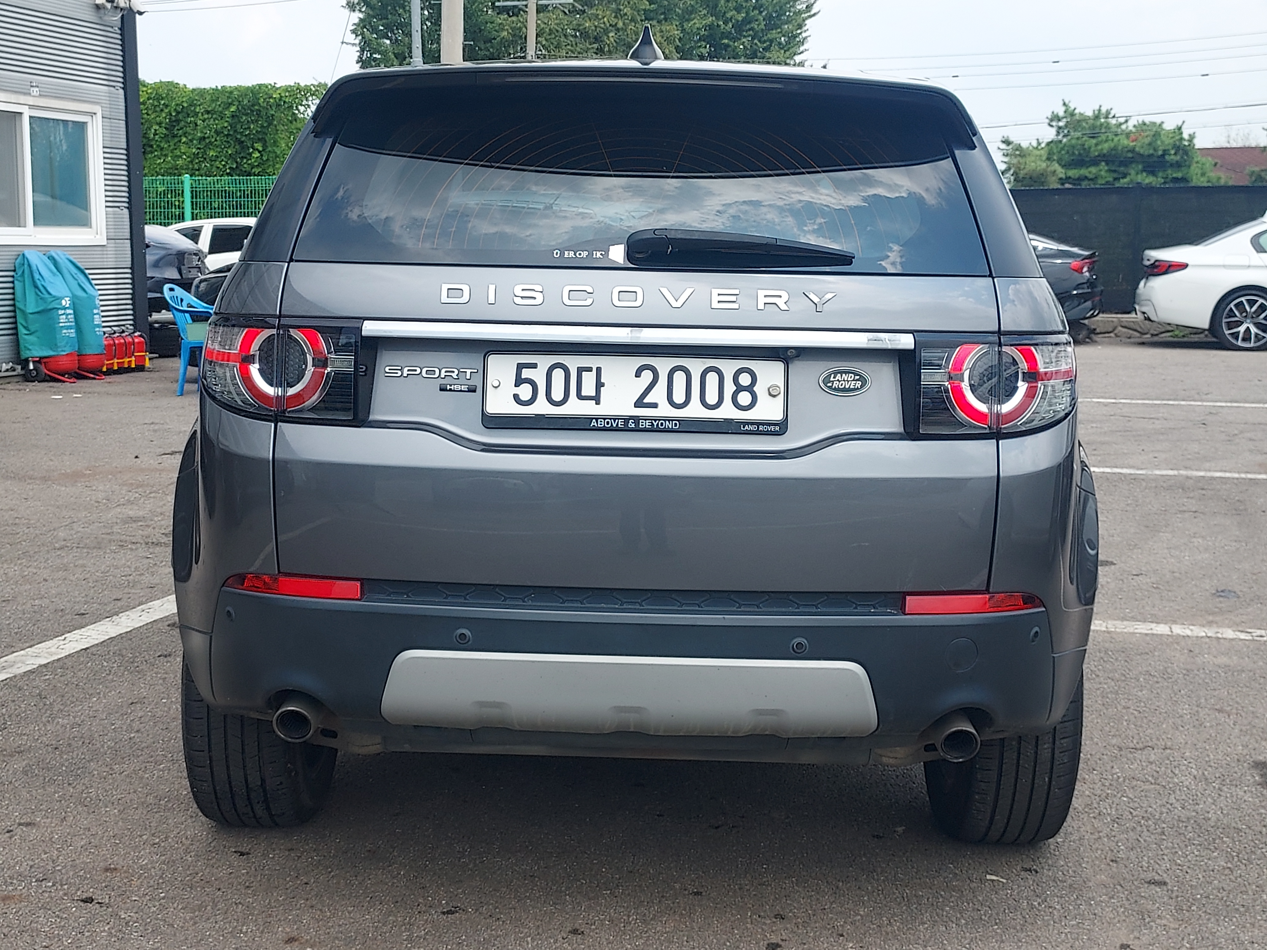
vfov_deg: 56.8
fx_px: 878
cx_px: 634
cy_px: 475
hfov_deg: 71.6
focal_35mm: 24
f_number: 1.8
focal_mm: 4.6
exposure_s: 1/600
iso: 40
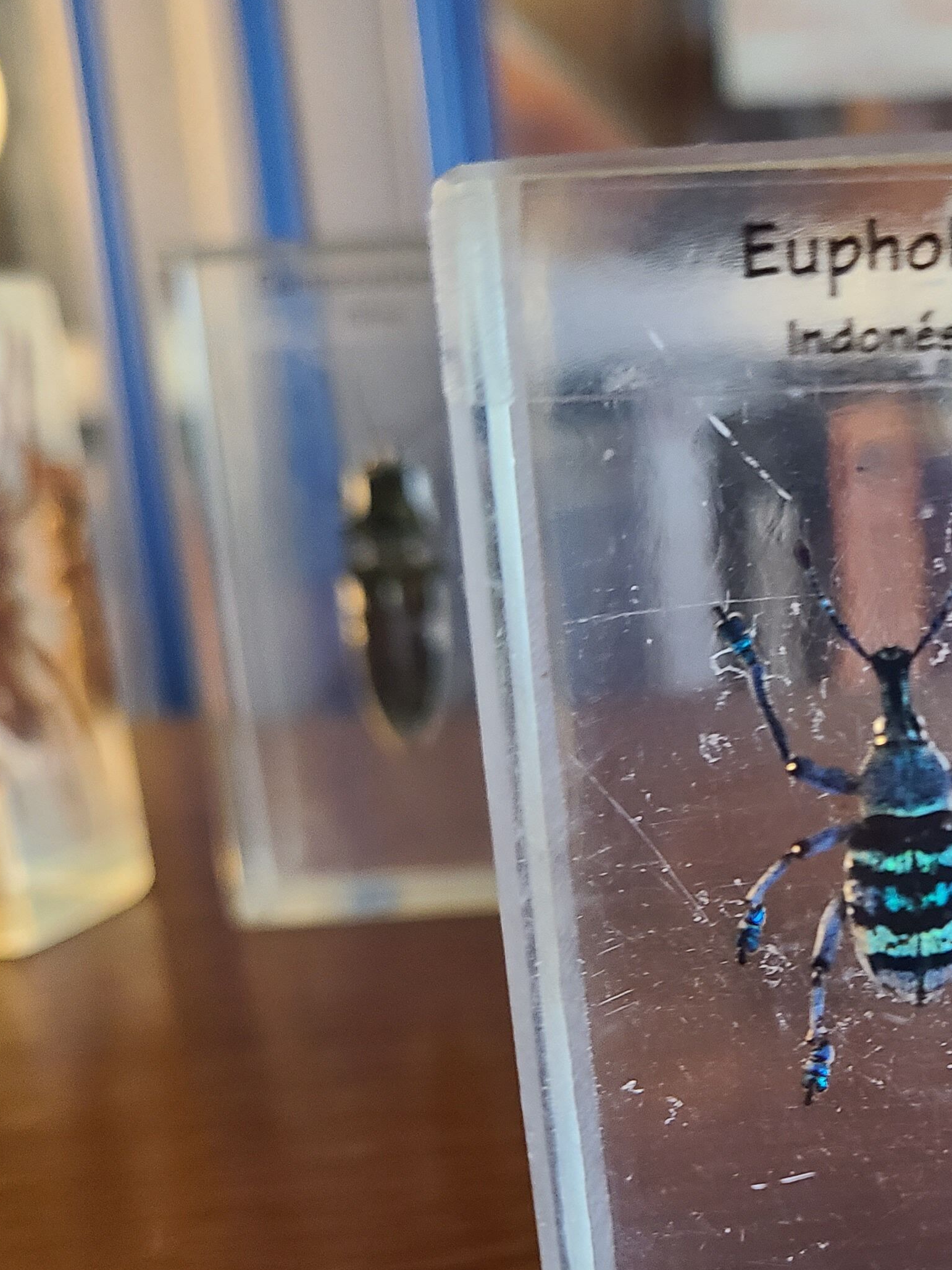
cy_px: 894
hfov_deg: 27.2
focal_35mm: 51
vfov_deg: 36.9
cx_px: 915
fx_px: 1870
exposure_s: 1/33
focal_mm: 5.4
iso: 640
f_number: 1.8
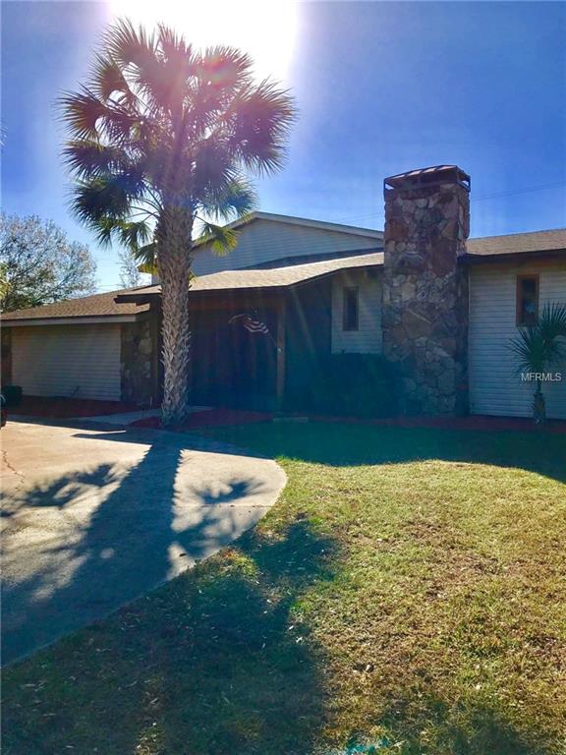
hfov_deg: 49.7
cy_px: 378
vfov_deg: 63.4
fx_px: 610
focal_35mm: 28
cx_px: 283
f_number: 1.8
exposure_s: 1/2817
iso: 20
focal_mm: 3.99
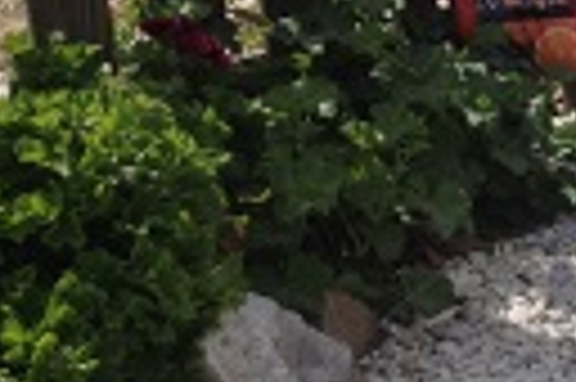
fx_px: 2269
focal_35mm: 142
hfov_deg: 12.8
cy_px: 231
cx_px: 1116
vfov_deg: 9.6
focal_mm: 4.28
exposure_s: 1/1672
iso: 50
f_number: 2.4
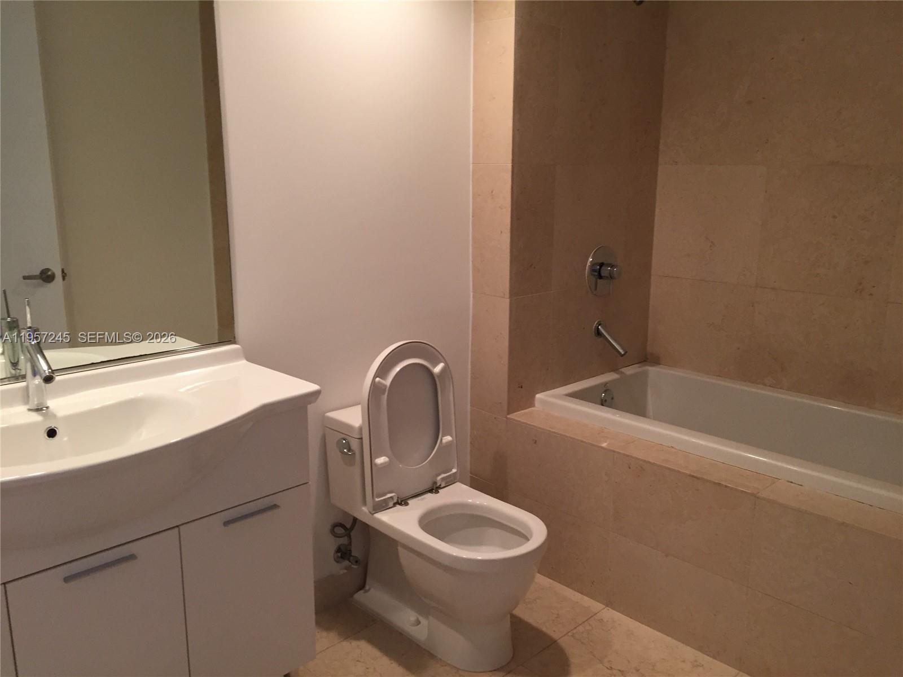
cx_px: 452
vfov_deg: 48.2
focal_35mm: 29
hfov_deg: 61.7
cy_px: 338
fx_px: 756
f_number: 2.2
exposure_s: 1/30
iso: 100
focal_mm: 4.15
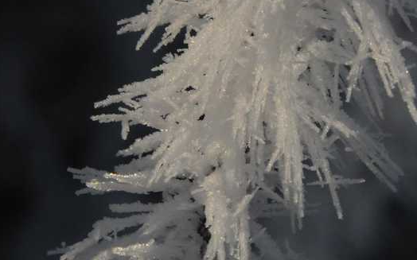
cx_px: 267
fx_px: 6623
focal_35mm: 583
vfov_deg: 2.3
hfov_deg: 3.6
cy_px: 67
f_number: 20
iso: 1600
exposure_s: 1/1600
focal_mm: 200
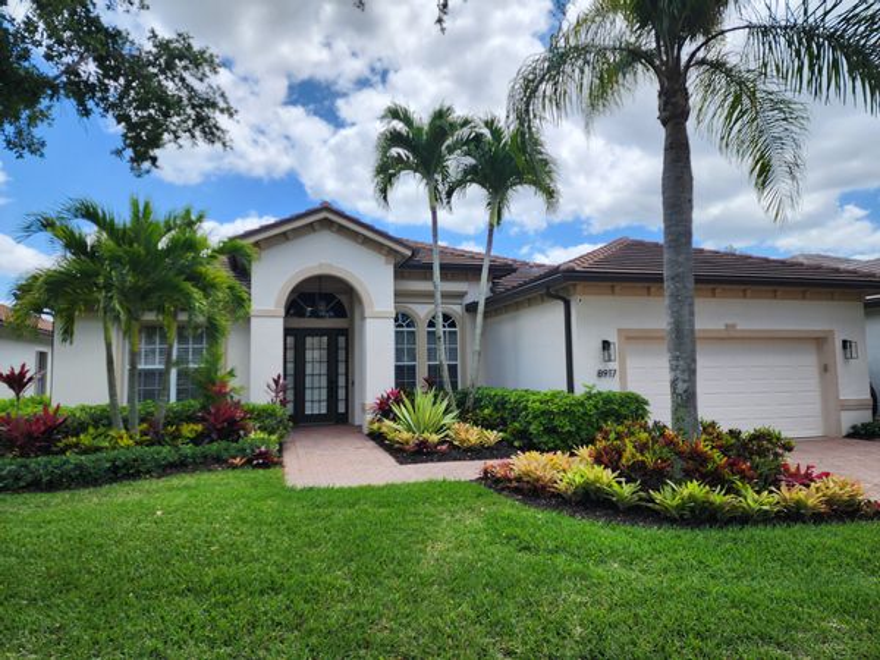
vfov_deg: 58.9
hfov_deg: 73.9
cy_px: 330
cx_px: 440
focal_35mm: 23
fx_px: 585
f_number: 1.8
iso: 12
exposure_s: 1/868
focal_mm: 6.4
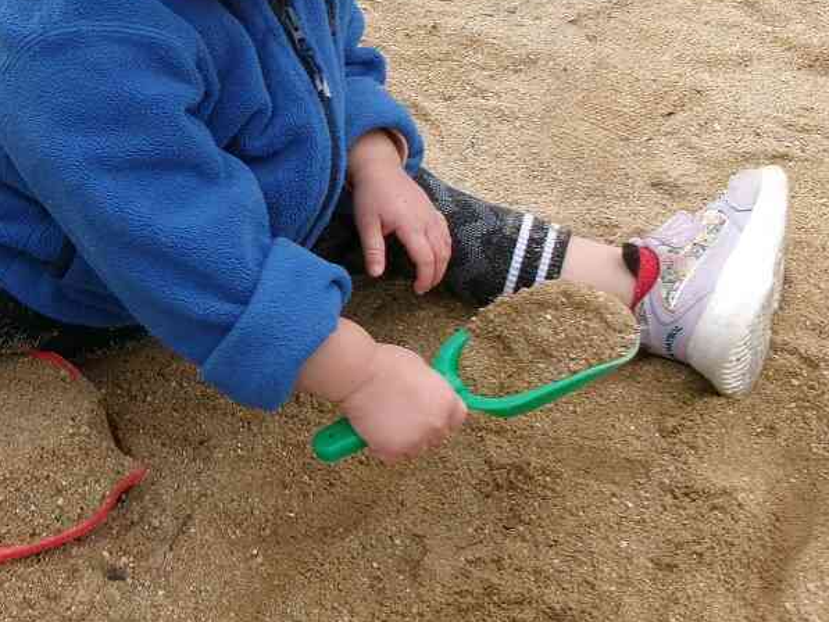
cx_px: 196
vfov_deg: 26.4
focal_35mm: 54
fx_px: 1293
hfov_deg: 34.7
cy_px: 92
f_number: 3.9
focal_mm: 5.1
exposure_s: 1/240
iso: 100
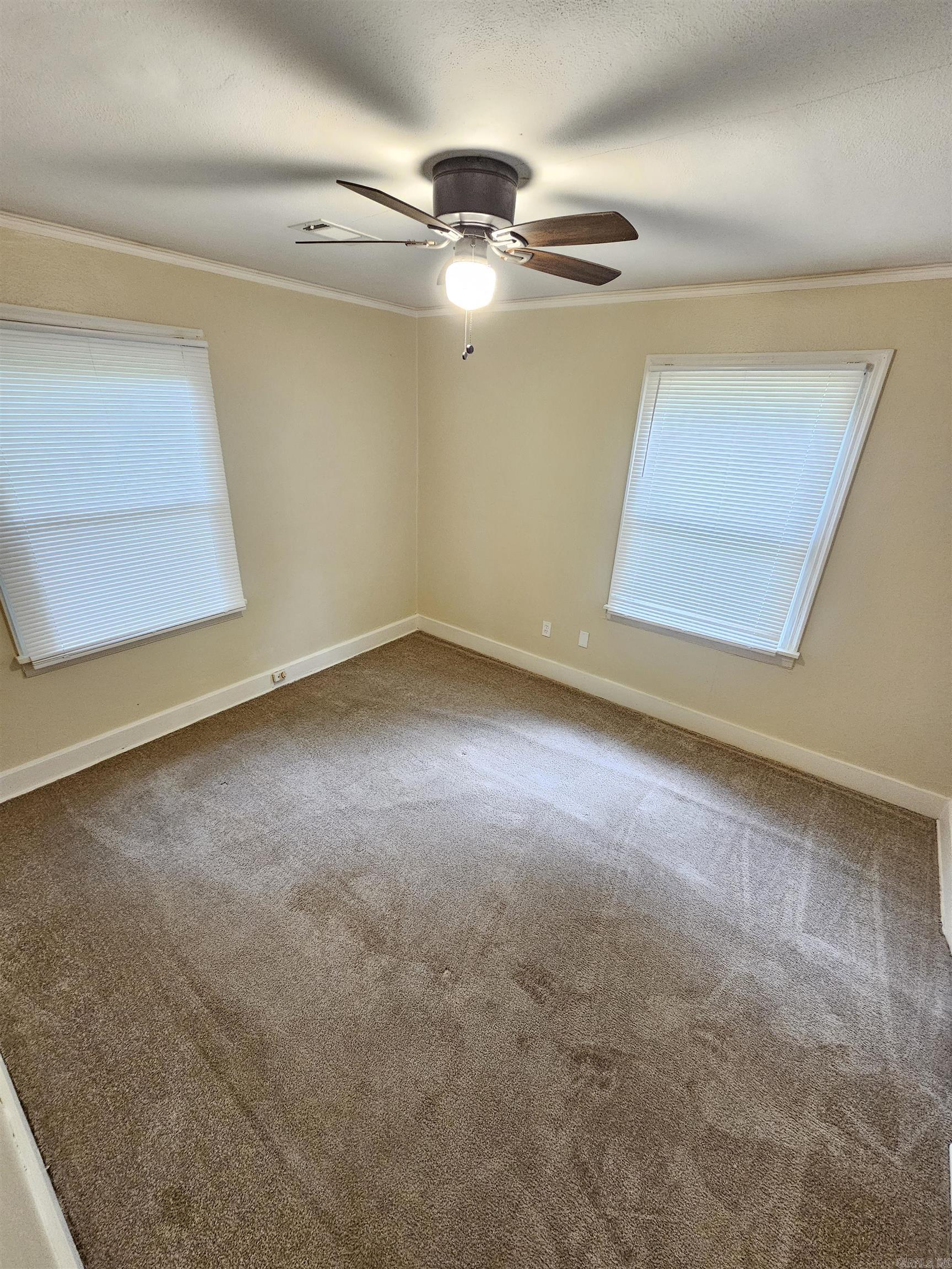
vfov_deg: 106.2
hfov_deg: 89.9
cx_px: 476
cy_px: 634
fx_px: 477
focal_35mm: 13
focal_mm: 2.2
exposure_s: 1/30
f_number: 2.2
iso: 640
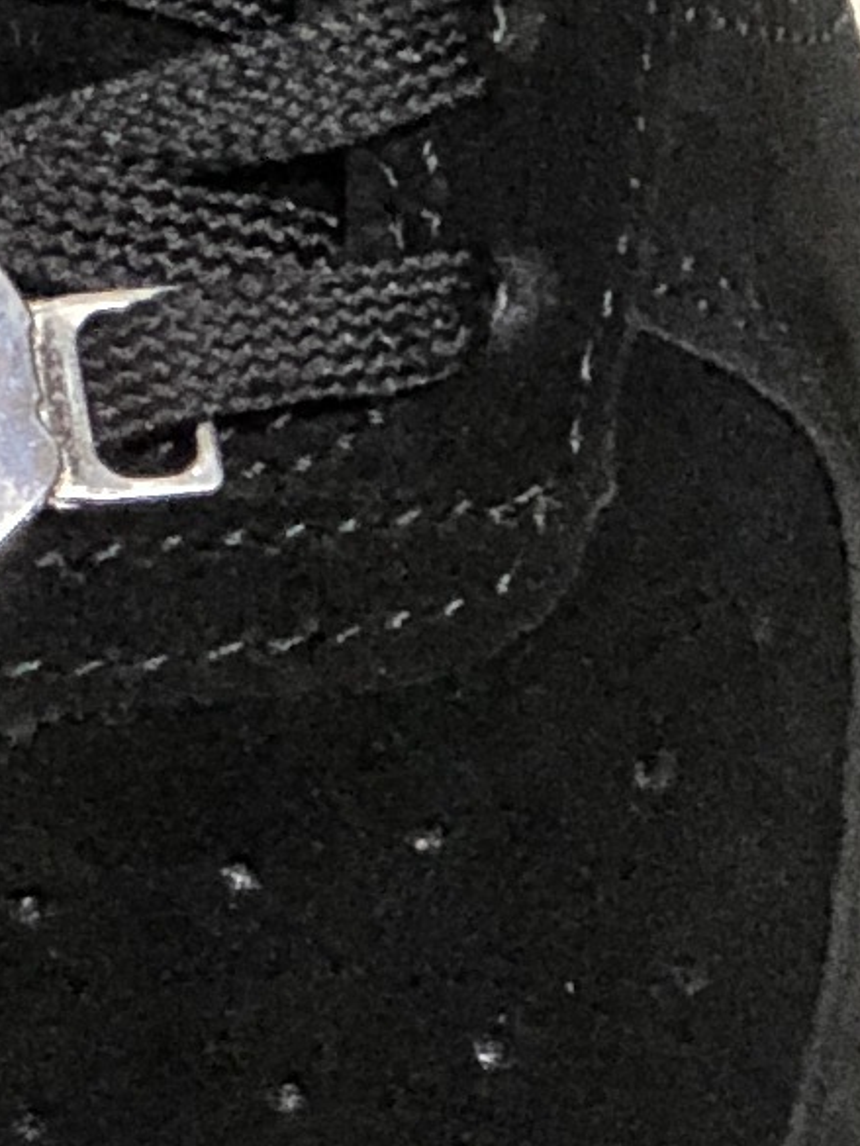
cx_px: -1262
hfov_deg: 3.7
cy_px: -603
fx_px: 13014
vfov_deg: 5.0
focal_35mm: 393
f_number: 2.8
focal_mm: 6.6
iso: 200
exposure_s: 1/30
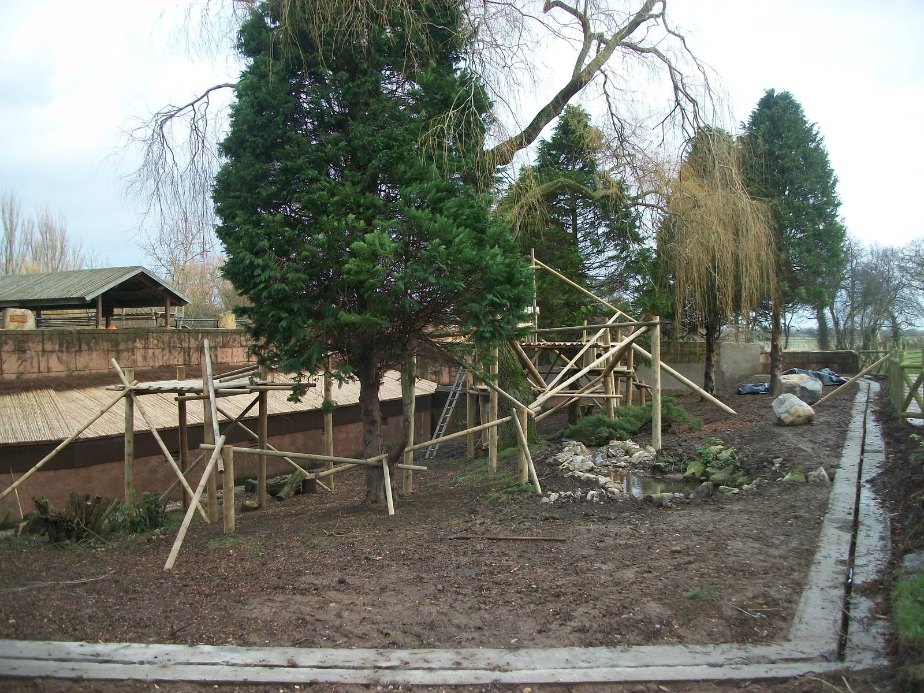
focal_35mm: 32
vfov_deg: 44.2
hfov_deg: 56.8
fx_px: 854
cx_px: 462
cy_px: 346
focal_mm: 5.7
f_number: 2.9
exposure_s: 1/125
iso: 80
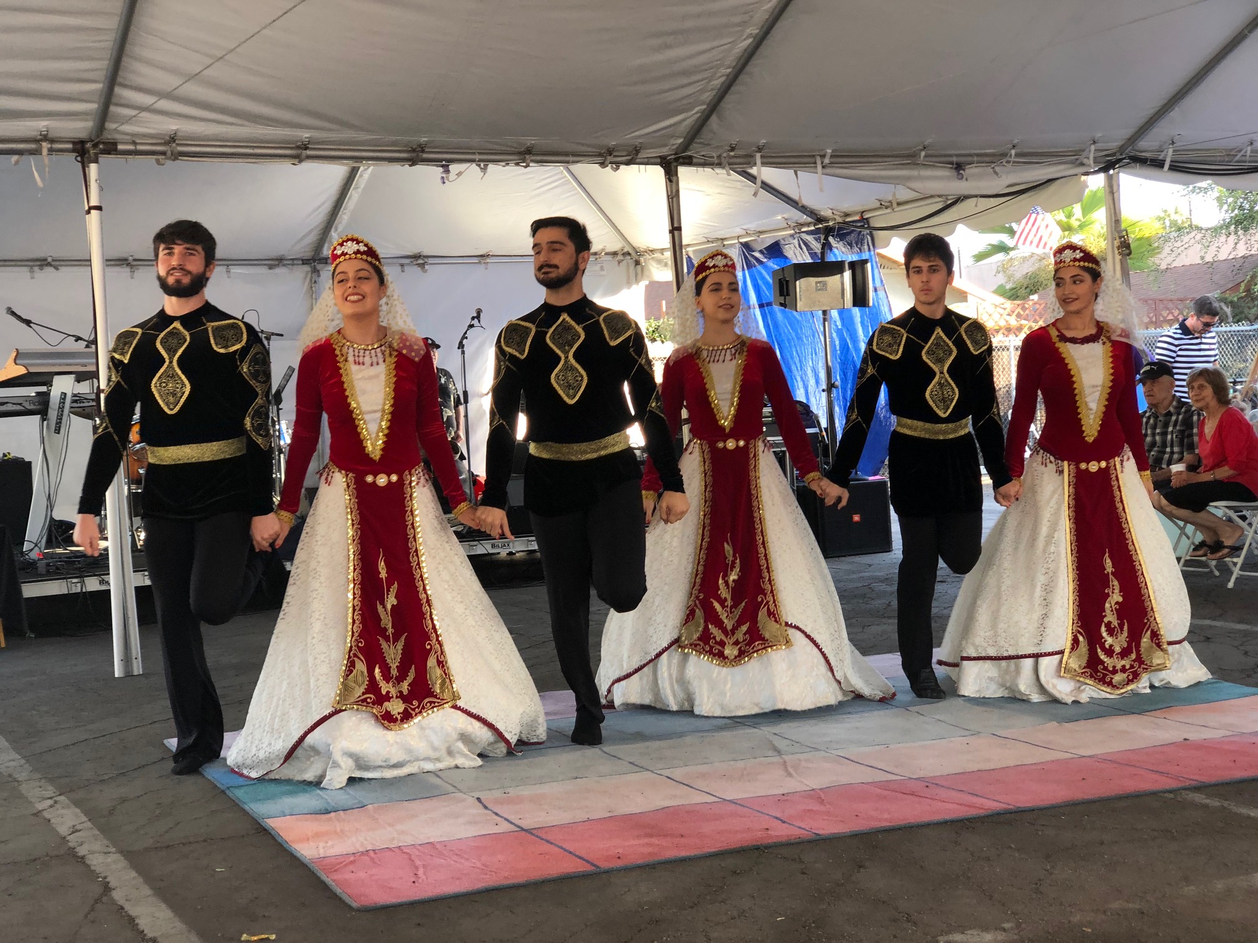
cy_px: 472
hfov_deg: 36.8
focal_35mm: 52
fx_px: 1890
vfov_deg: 28.0
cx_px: 629
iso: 40
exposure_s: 1/120
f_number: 2.4
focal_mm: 6
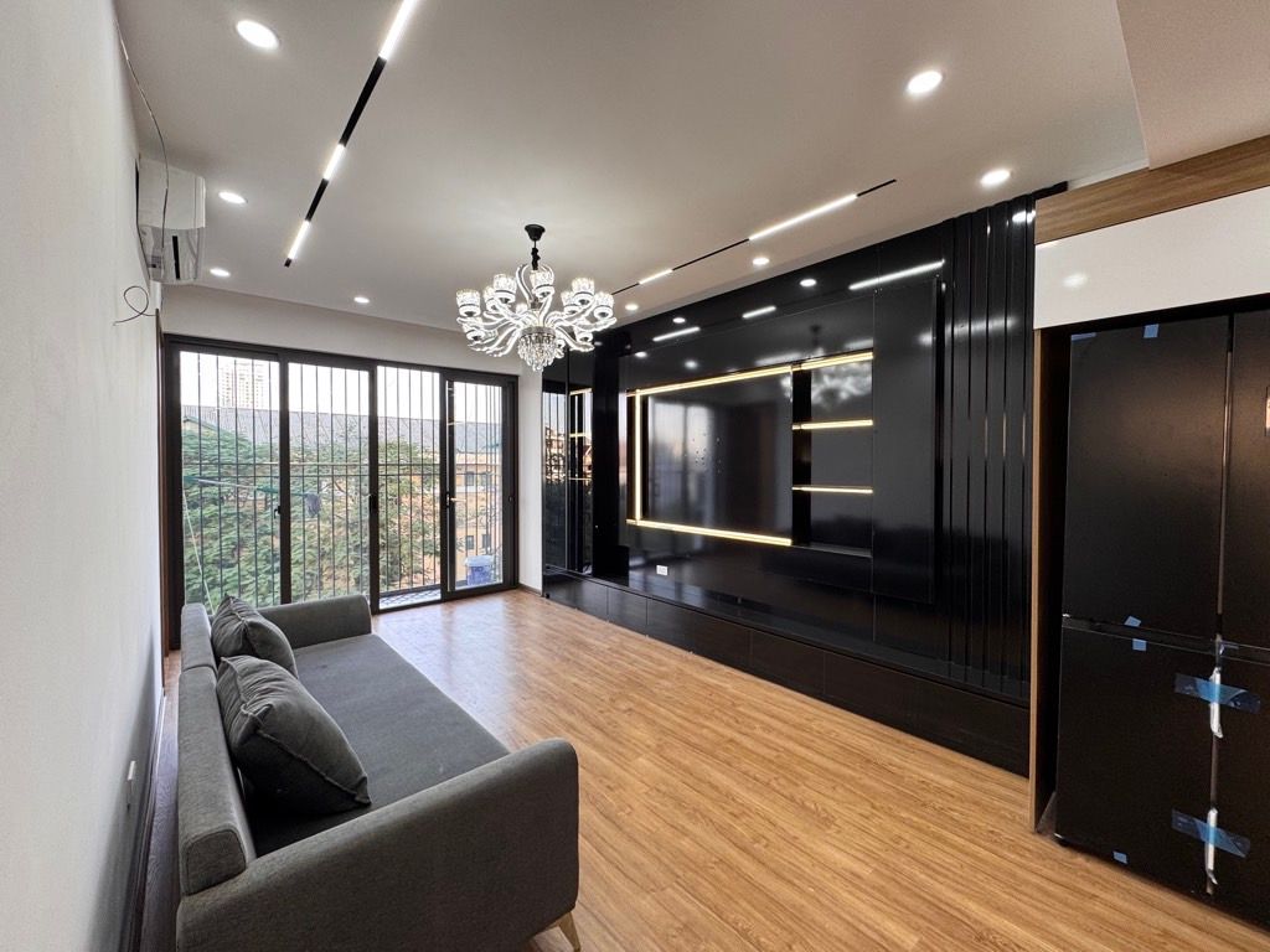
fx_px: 514
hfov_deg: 102.1
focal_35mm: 14
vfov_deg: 85.7
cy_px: 476
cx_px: 635
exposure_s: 1/100
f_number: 2.2
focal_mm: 2.22
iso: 80
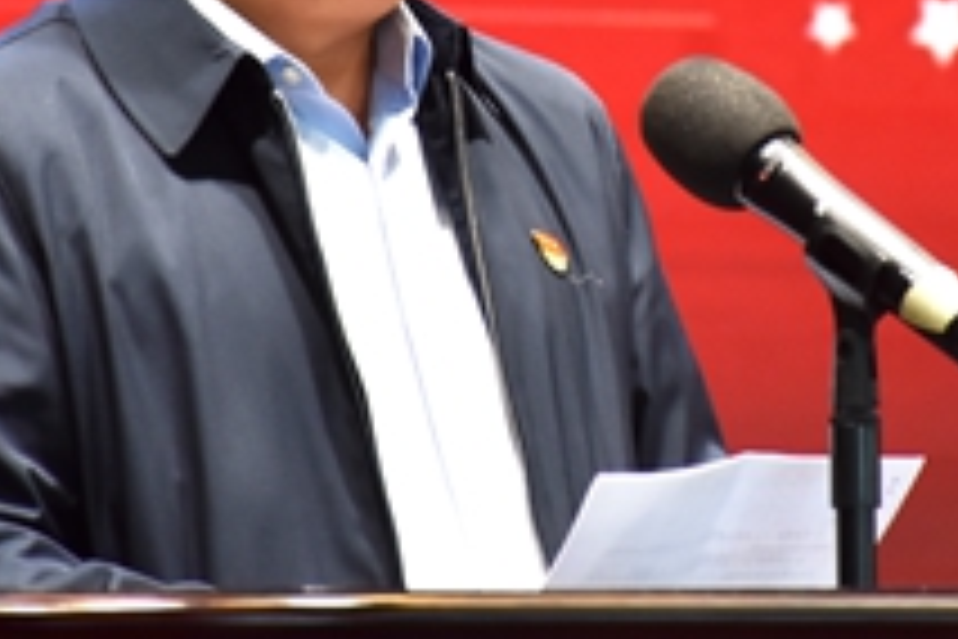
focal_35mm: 542
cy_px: 43
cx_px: 567
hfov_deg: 3.8
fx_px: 14422
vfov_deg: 2.5
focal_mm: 140
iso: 1000
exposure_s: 1/125
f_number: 5.6
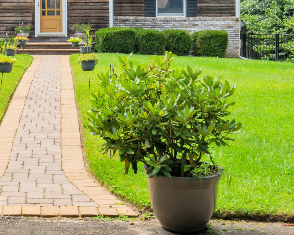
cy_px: 3
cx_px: -61
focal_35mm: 100
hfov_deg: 18.2
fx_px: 870
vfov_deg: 15.1
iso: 100
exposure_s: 1/8
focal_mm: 35
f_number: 16
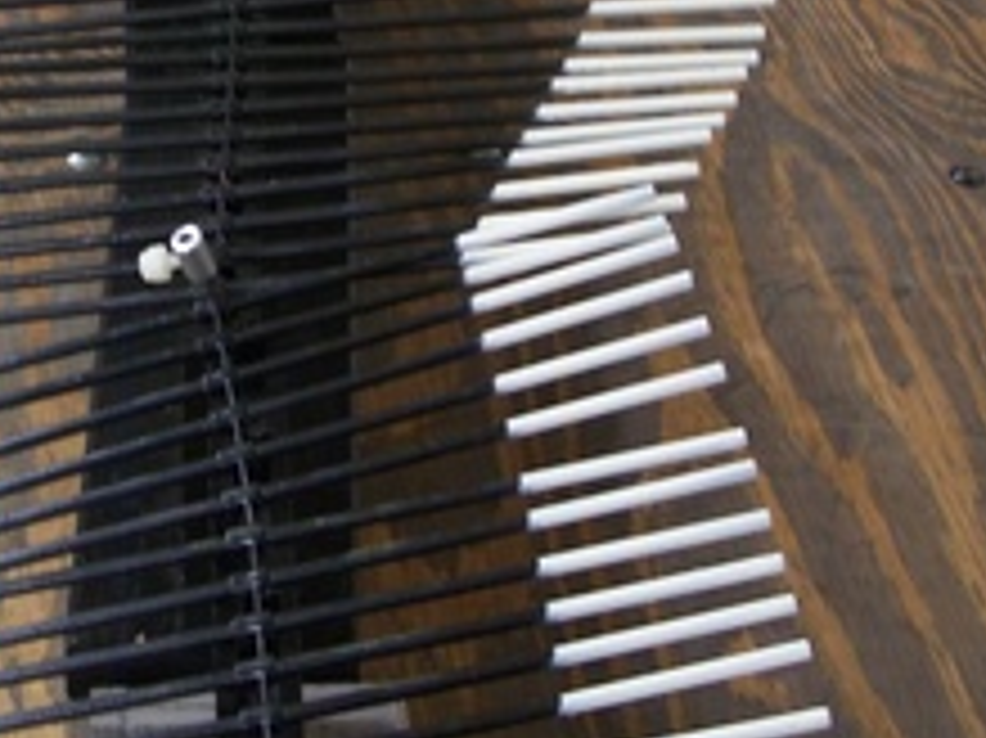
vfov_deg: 18.0
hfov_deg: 24.0
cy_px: 130
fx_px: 2306
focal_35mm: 81
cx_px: 302
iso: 200
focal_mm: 7.8
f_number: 2.8
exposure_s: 1/8
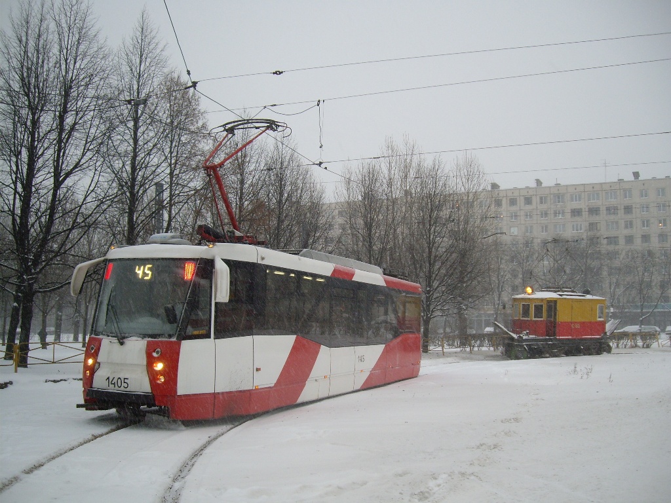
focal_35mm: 38
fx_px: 737
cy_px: 252
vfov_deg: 37.7
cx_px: 336
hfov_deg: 49.0
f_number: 2.7
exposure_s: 1/80
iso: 100
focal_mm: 6.2
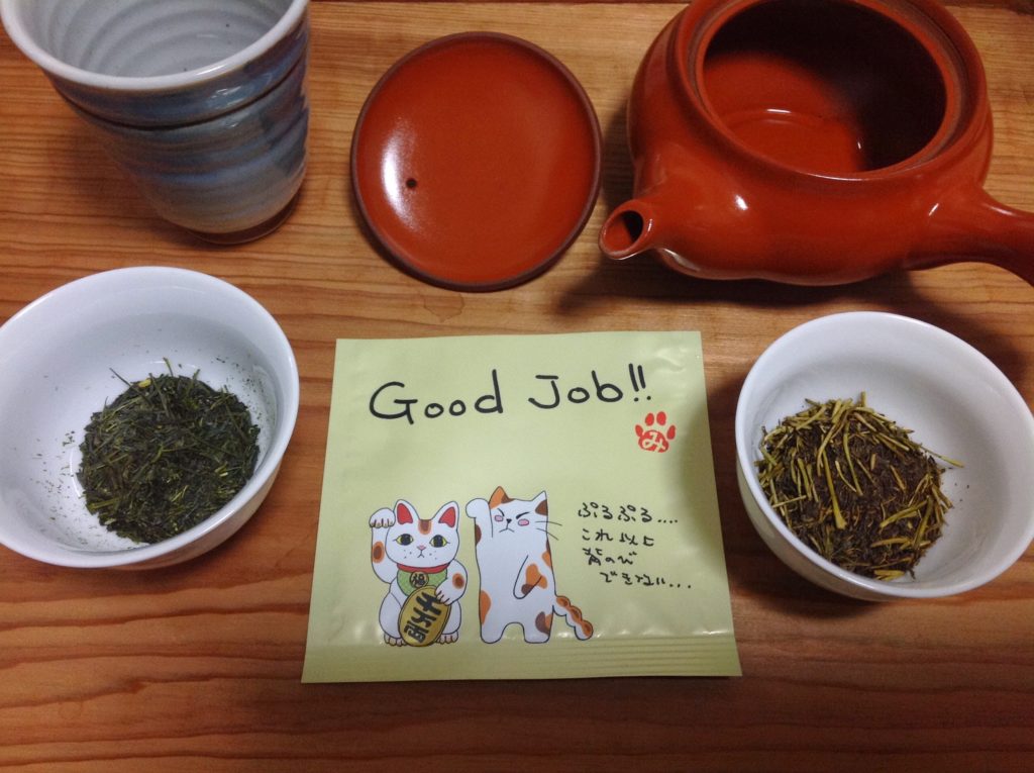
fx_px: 1044
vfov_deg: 40.6
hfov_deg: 52.7
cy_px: 386
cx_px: 517
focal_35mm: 35
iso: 100
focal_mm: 4.28
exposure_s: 1/15
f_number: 2.4
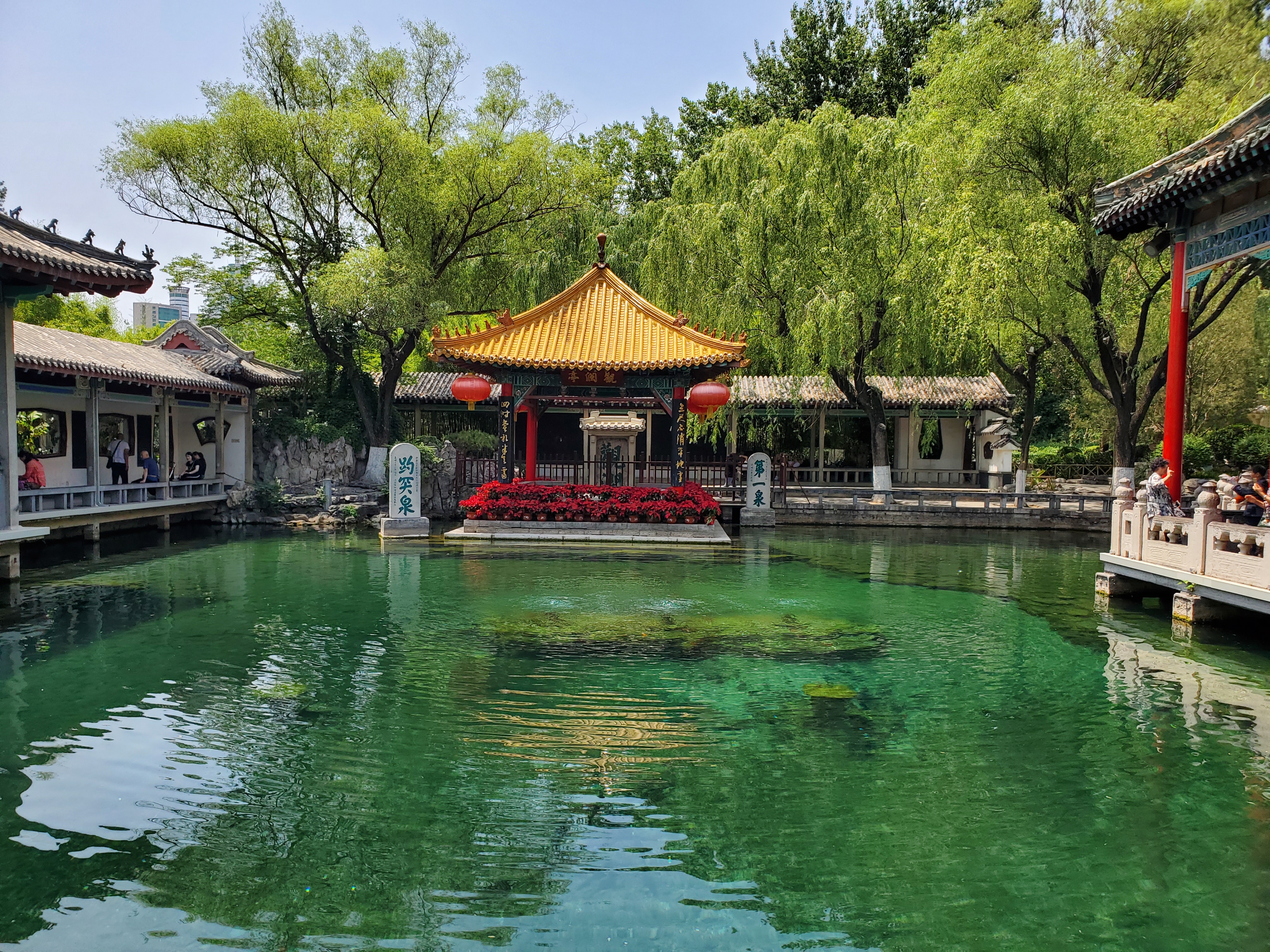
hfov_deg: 67.3
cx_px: 635
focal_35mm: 26
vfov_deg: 53.1
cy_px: 476
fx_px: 954
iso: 50
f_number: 2.4
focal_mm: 4.3
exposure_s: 1/980
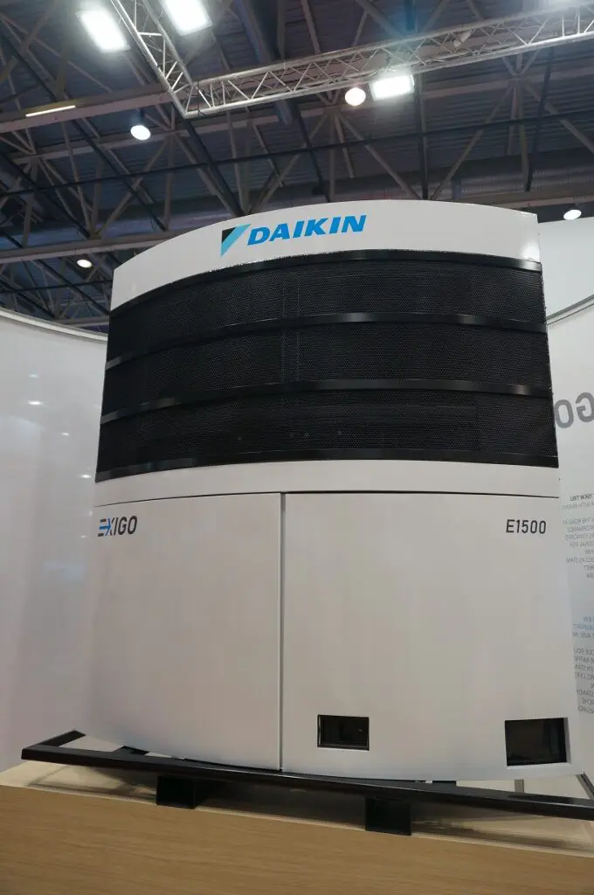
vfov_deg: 73.8
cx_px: 297
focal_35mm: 24
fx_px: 596
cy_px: 448
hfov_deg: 53.0
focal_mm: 16
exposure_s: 1/160
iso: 250
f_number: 4
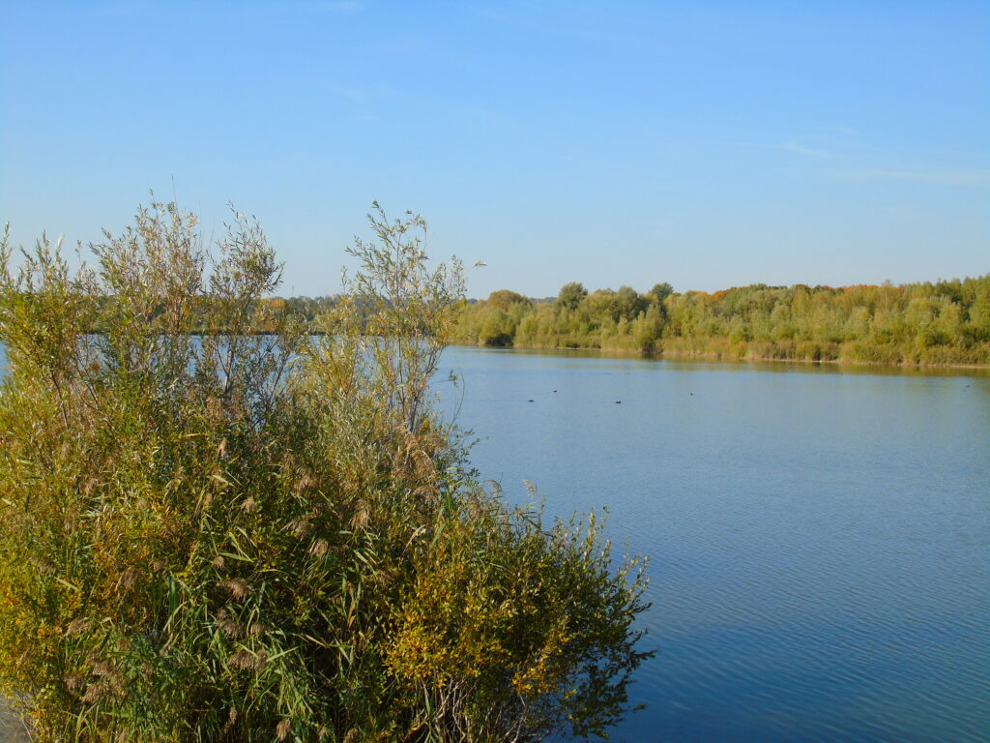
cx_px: 495
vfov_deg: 31.5
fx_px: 1316
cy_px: 372
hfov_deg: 41.2
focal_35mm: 46
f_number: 4.1
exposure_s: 1/500
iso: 80
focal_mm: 8.2
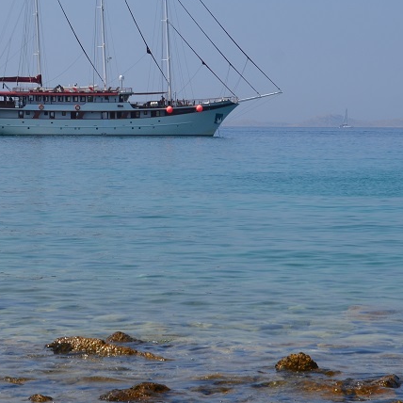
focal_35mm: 139
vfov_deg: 12.5
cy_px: 93
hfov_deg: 12.5
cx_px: 99
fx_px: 1831
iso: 100
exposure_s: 1/400
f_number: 10
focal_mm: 38
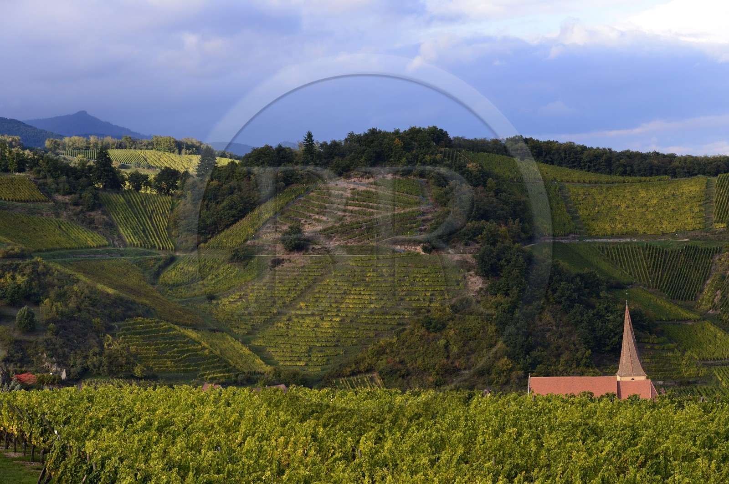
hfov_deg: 20.0
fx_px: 2064
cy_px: 242
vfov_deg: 13.4
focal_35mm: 102
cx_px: 364
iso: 200
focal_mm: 102
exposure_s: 1/200
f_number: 9
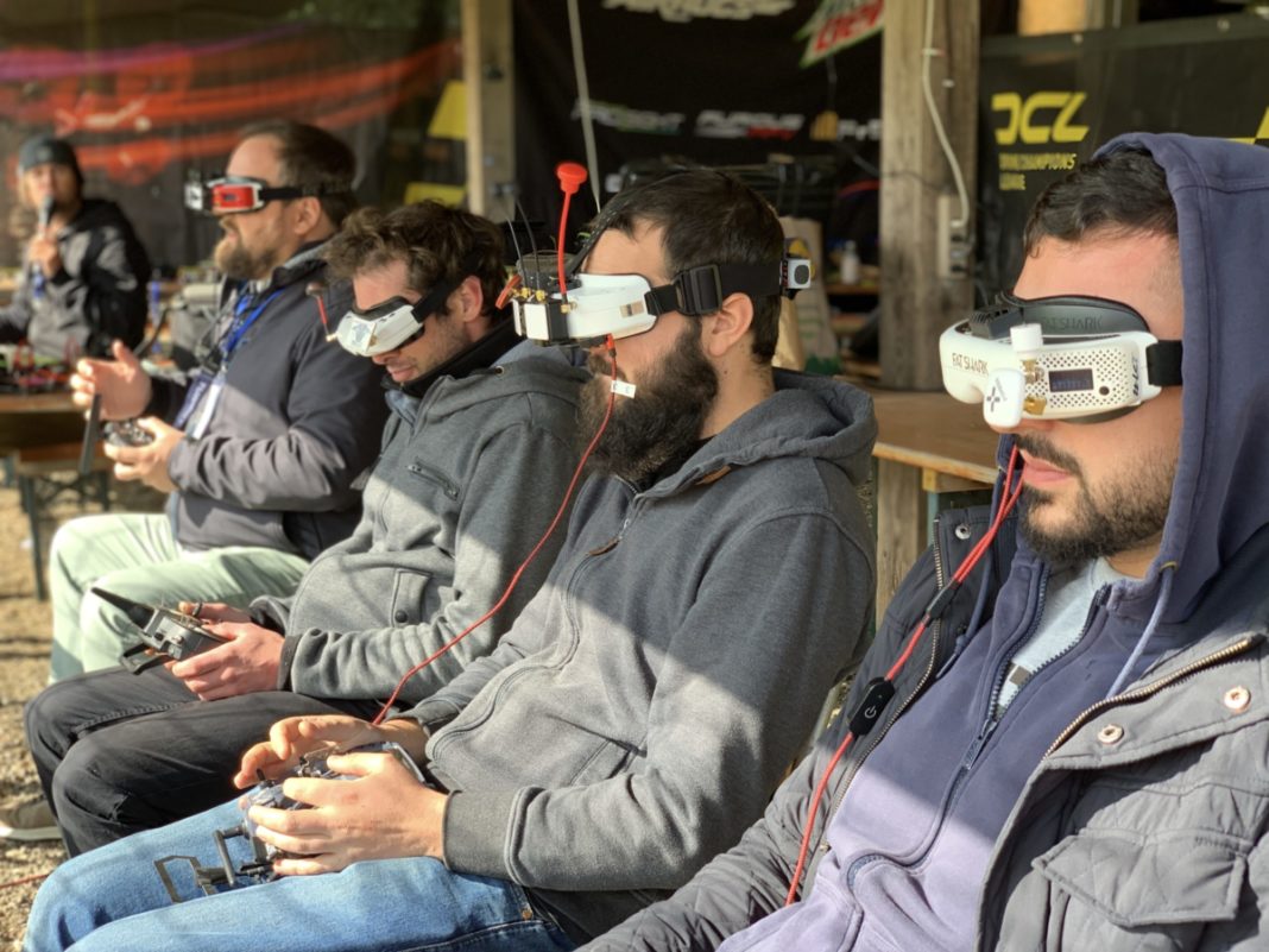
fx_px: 1906
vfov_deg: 28.0
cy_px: 476
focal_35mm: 52
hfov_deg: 36.8
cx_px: 634
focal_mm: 6
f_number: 2.4
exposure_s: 1/122
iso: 16
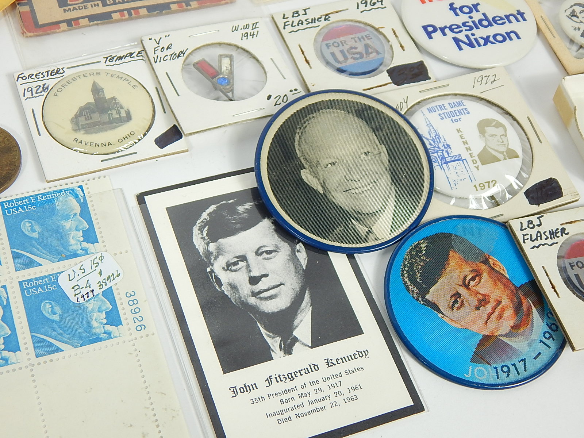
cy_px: 219
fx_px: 911
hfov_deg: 35.5
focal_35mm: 54
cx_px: 292
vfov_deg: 27.0
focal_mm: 9.7
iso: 160
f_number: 3.8
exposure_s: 1/30
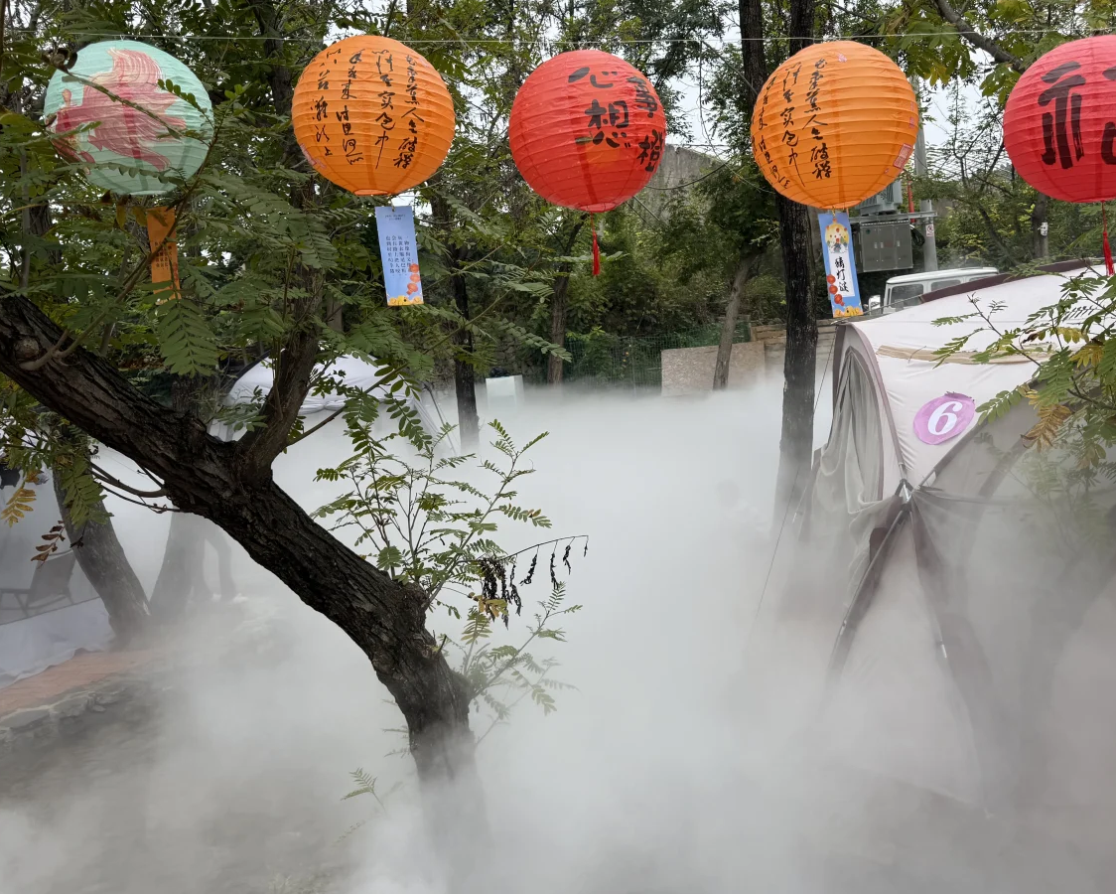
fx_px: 991
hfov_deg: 58.5
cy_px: 377
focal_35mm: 30
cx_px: 636
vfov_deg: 48.4
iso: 64
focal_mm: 6.76
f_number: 1.78
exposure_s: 1/154
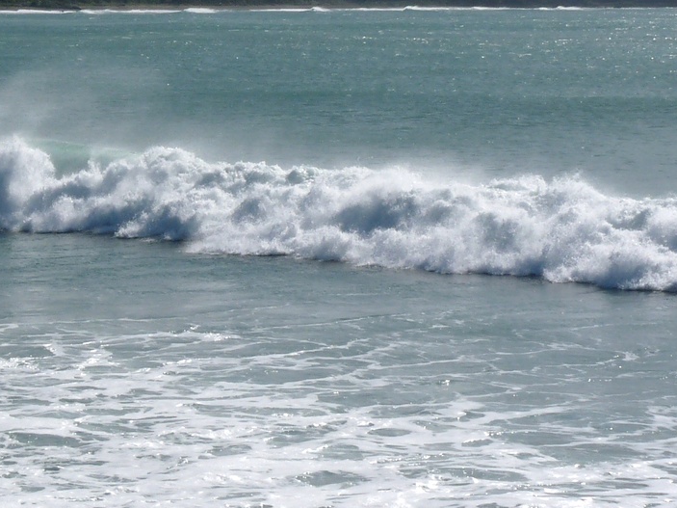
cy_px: 68
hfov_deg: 13.2
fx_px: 2894
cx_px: 8
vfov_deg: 10.0
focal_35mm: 148
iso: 100
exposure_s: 1/640
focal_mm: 11.5
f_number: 8
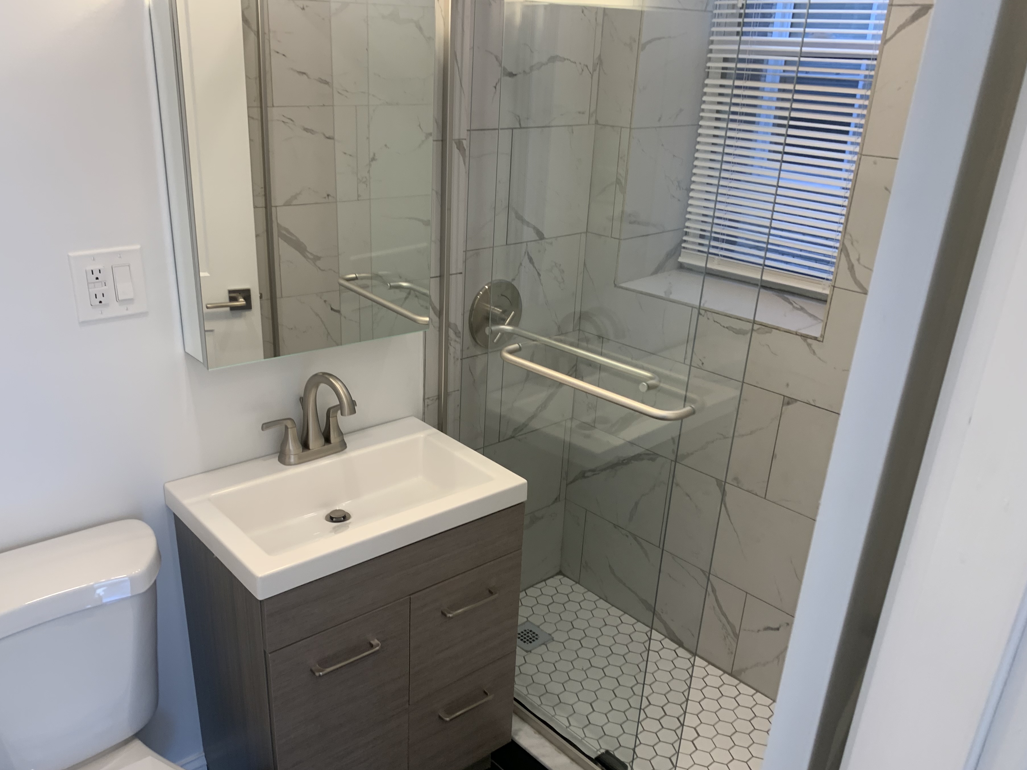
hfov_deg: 61.6
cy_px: 424
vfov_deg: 48.2
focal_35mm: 29
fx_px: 860
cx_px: 482
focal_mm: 4.25
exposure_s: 1/120
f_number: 1.8
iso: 80
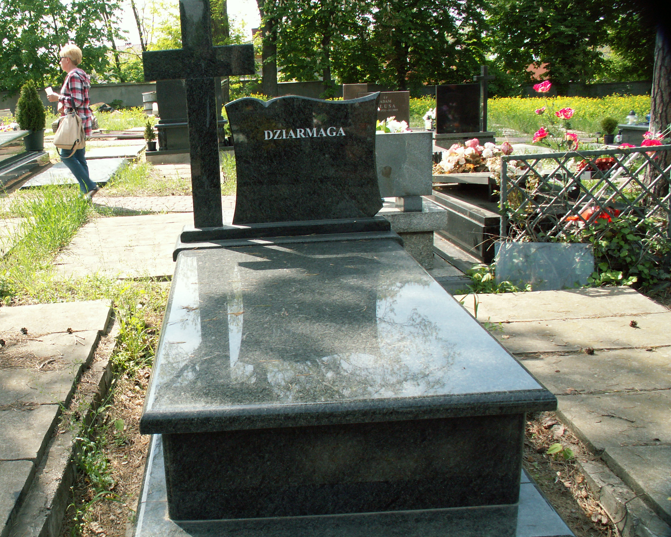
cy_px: 265
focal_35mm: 37
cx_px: 321
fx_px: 735
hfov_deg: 49.1
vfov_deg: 40.1
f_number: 5
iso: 50
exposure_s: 1/100
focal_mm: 5.86
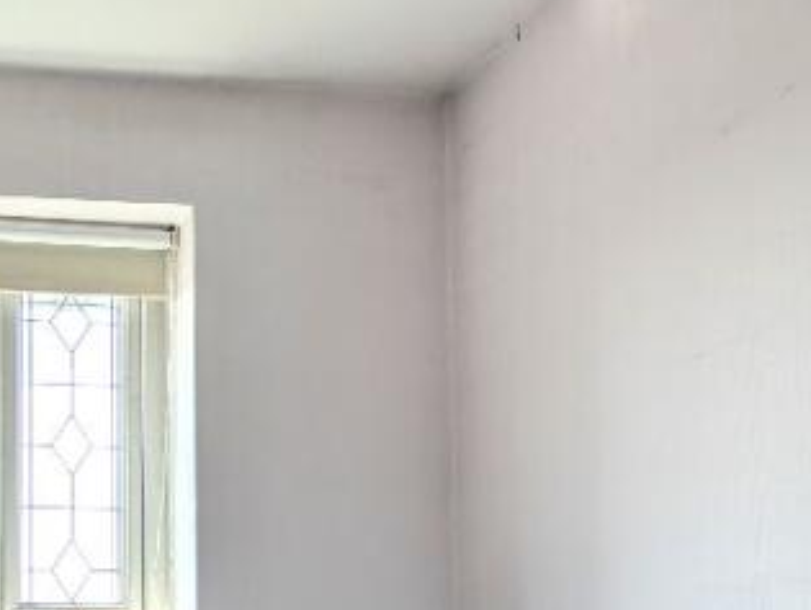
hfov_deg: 41.3
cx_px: -8
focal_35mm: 39
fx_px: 915
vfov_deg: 33.1
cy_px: 642
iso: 62
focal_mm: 2.02
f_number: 1.7
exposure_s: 1/662
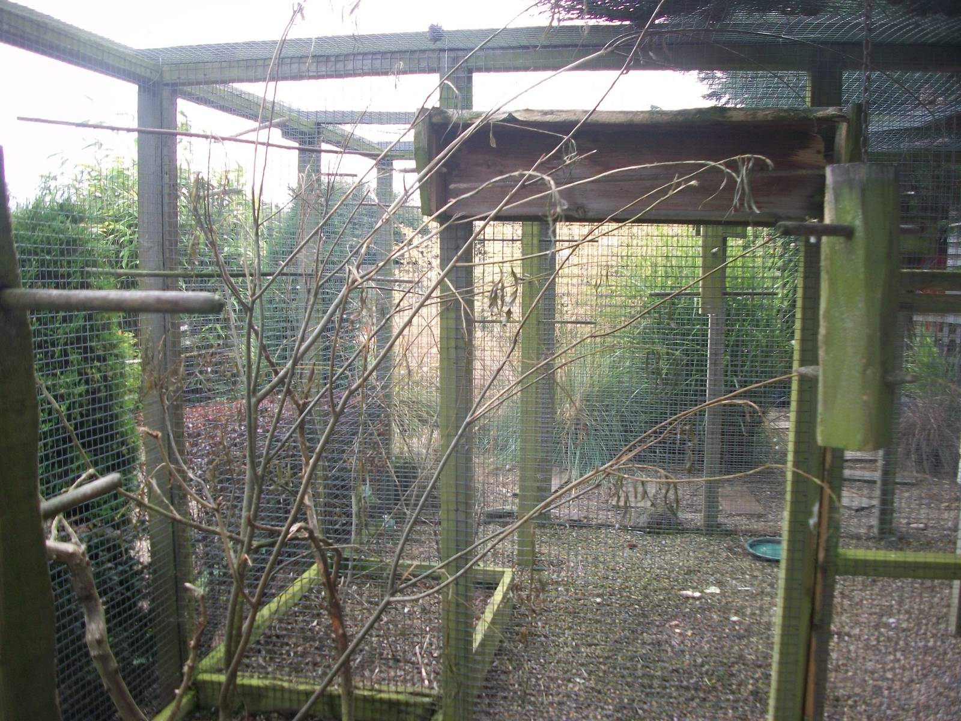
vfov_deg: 44.2
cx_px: 480
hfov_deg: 56.8
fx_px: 888
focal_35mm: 32
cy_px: 360
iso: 80
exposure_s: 1/160
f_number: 2.9
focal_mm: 5.7
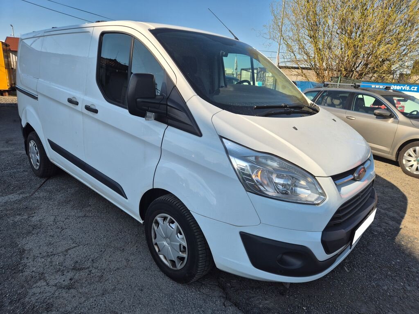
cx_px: 210
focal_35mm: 23
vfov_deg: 58.9
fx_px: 278
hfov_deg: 73.9
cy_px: 157
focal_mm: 5.4
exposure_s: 1/1564
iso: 25
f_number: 1.8
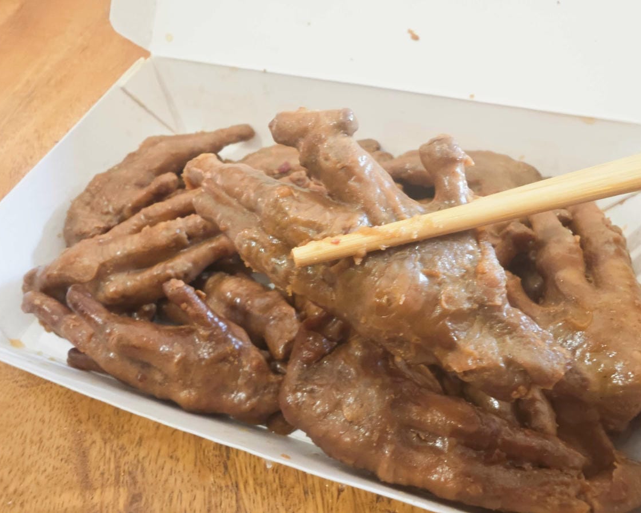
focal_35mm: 24
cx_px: 325
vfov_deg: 58.8
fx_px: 455
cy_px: 256
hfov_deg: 70.3
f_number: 1.8
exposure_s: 1/30
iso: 250
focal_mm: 2.03
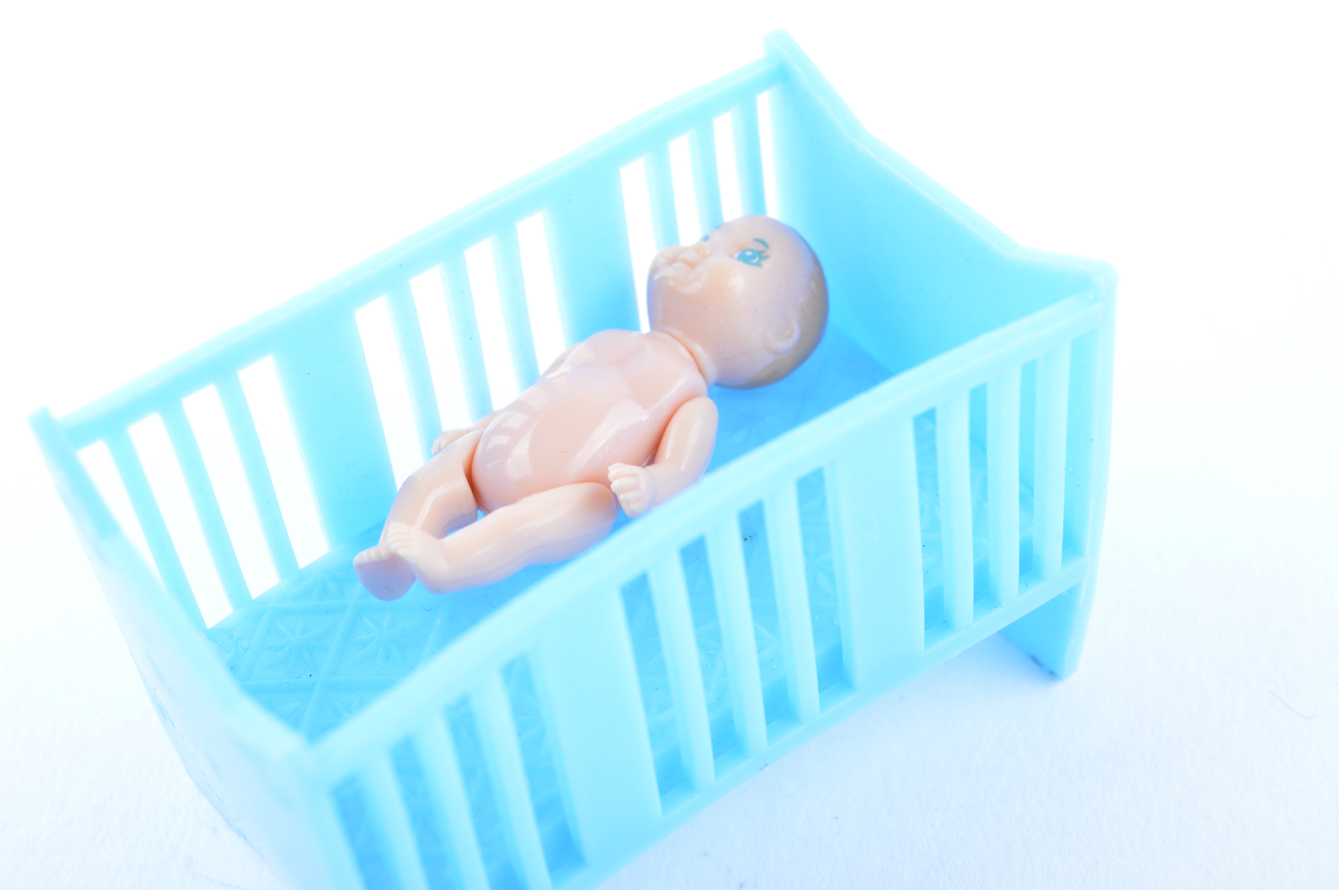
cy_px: 445
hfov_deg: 33.4
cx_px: 670
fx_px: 2230
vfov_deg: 22.6
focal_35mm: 60
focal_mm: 40
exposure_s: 1/40
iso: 100
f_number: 9
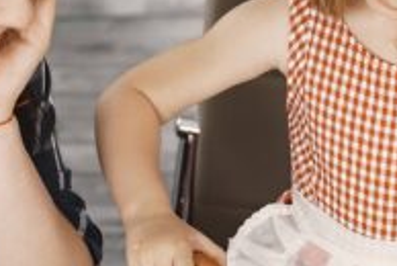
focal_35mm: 179
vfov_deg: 7.7
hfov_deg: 11.4
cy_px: 219
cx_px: 96
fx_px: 1977
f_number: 3.2
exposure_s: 1/250
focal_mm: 50
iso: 800
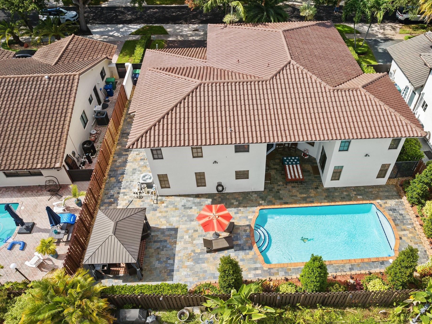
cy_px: 155
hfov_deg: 65.1
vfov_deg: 51.3
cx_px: 241
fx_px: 337
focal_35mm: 27
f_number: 2.8
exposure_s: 1/1600
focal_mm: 12.29
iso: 190
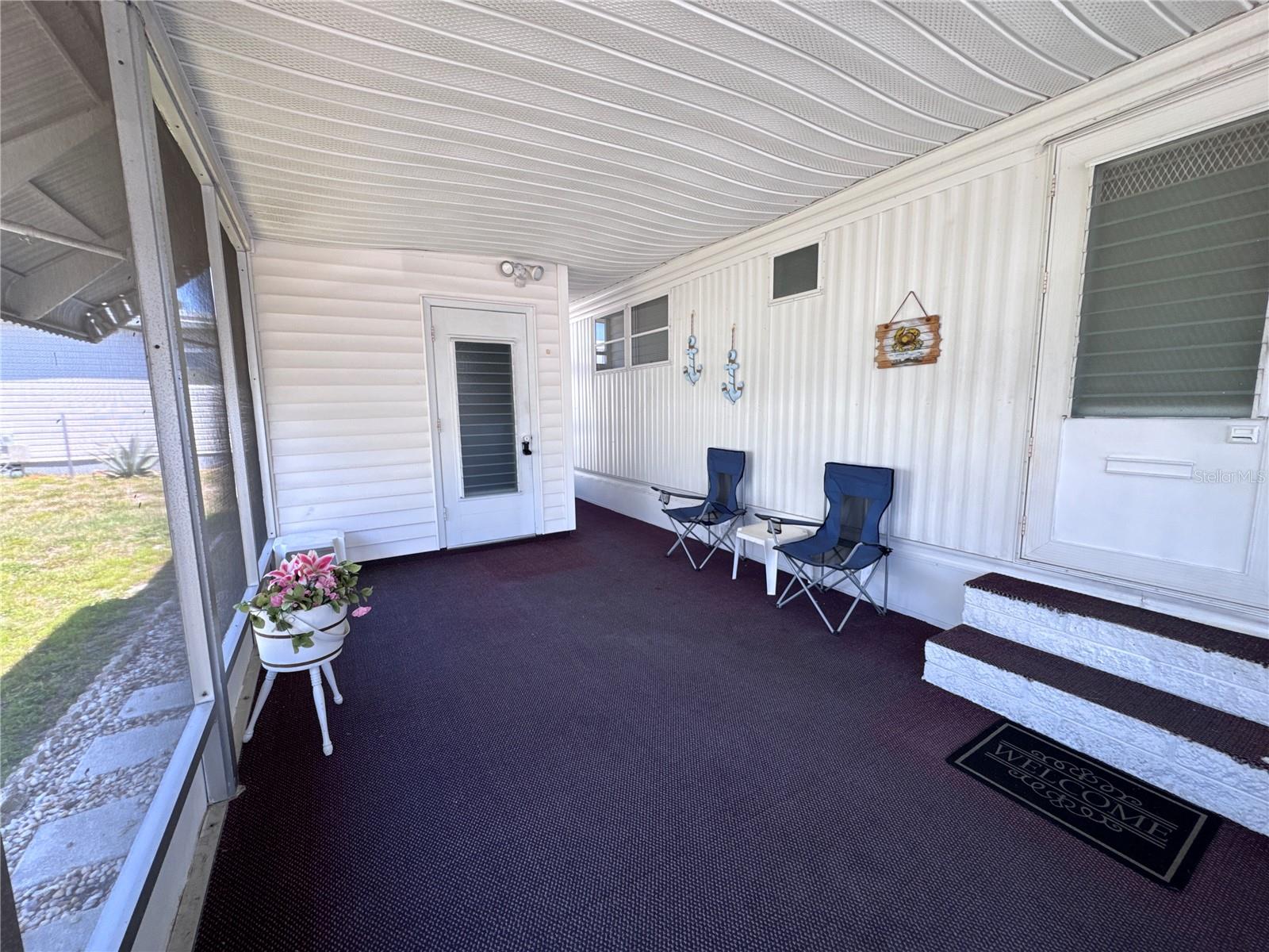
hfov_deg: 102.1
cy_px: 476
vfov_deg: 85.7
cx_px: 634
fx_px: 513
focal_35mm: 14
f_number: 2.2
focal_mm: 2.22
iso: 50
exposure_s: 1/99
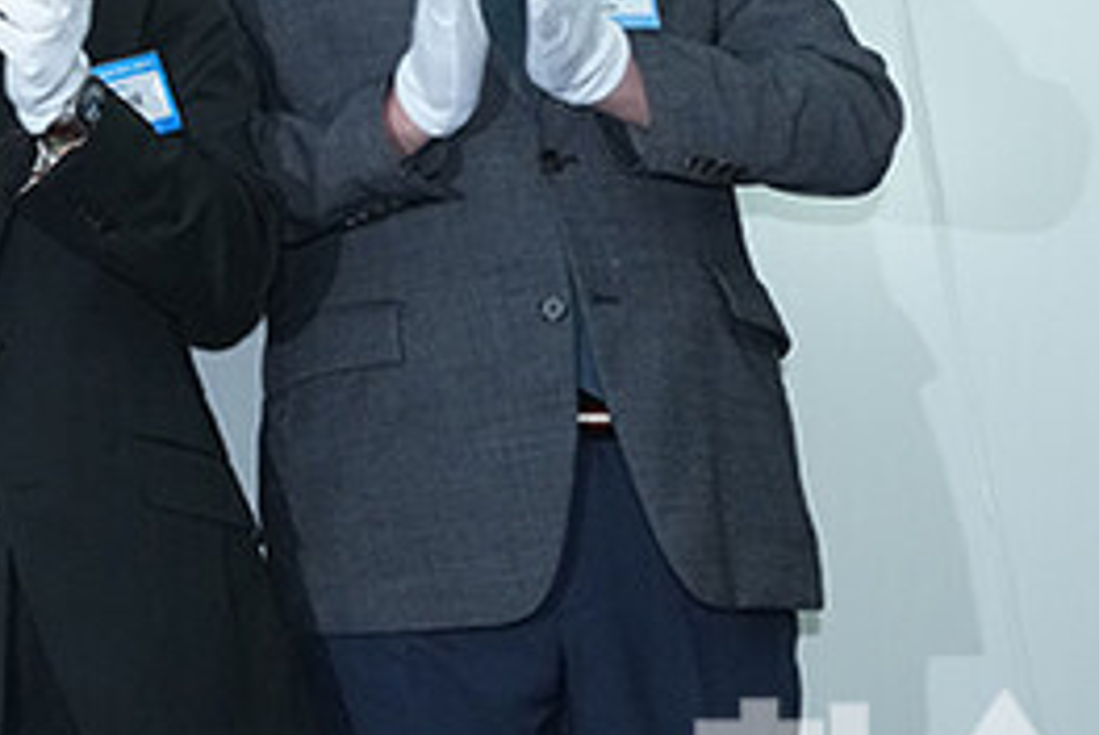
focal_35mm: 113
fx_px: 3453
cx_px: -836
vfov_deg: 12.0
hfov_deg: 15.7
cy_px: -79
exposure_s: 1/160
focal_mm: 31
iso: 3200
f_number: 6.3
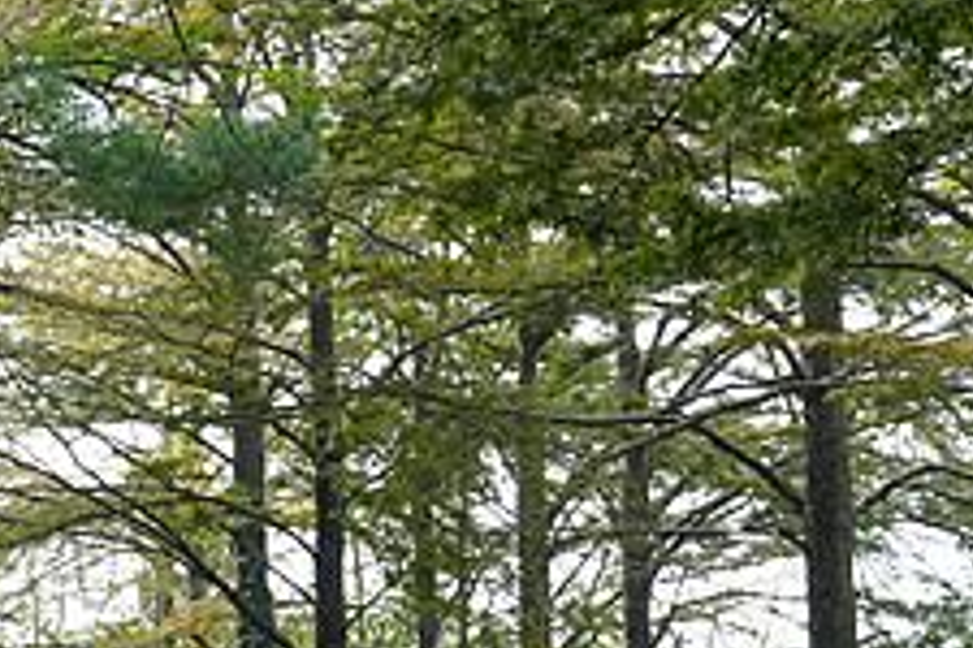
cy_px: 745
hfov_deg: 9.4
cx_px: 510
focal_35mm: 220
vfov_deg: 6.2
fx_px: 5946
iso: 2500
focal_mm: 62
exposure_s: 1/400
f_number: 13
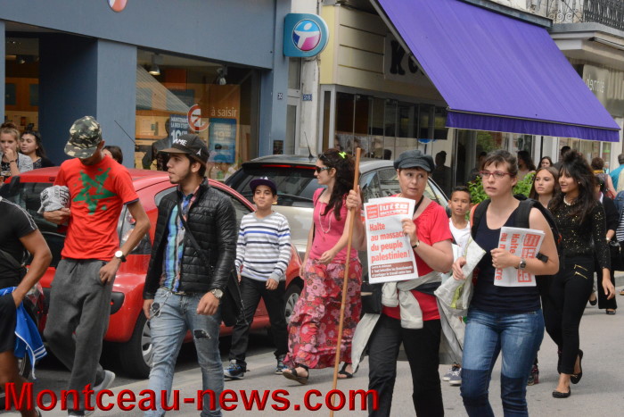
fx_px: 1699
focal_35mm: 98
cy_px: 208
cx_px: 312
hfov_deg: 20.8
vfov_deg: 14.0
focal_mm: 98
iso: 6400
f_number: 32
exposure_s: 1/250
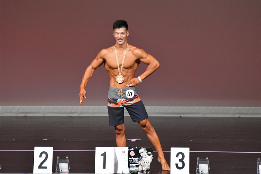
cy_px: 87
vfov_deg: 4.0
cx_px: 130
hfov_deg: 6.0
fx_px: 2500
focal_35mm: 345
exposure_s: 1/400
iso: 4000
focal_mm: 230
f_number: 5.6
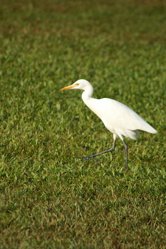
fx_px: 3116
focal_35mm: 450
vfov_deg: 4.6
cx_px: 83
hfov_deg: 3.1
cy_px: 124
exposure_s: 1/640
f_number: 7.1
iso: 200
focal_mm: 300
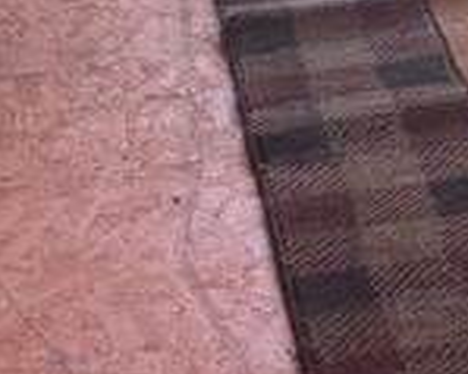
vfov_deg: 8.9
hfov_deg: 11.7
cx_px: 421
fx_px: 2270
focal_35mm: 164
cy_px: -365
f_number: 1.6
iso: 64
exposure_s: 1/160
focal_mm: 5.96
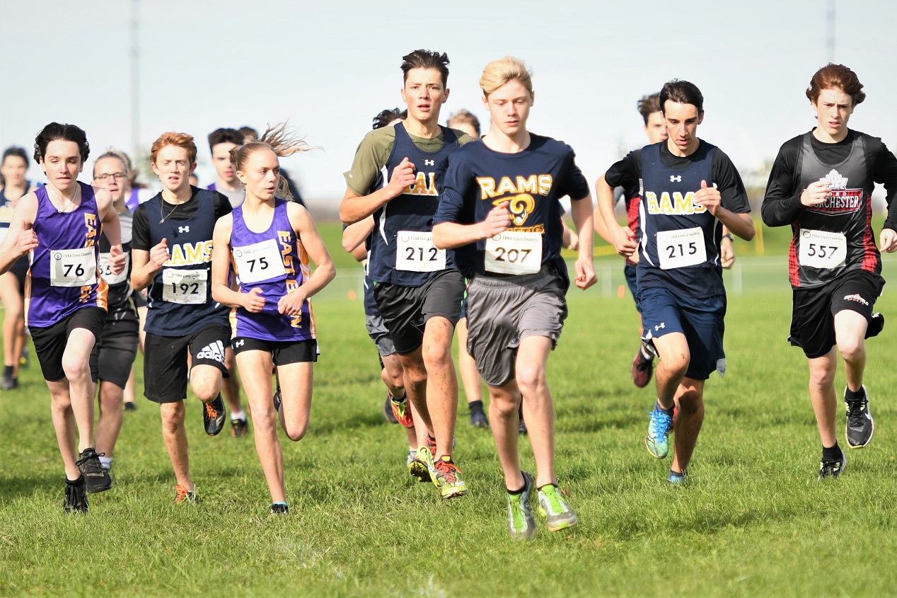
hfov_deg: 9.1
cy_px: 299
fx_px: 5605
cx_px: 448
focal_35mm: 225
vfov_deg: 6.1
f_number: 2.8
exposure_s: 1/1000
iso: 100
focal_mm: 150
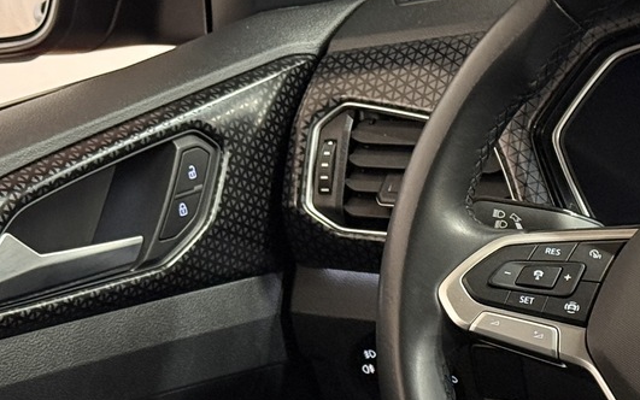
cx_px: 540
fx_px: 2407
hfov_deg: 15.0
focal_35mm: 138
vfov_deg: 9.5
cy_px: 331
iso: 400
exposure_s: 1/34
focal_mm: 6.76
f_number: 1.78
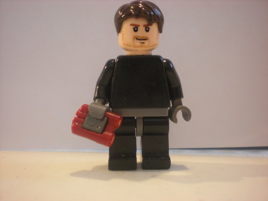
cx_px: 134
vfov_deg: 37.7
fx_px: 294
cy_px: 100
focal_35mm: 38
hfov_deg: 49.0
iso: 400
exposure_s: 1/16.8
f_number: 3.1
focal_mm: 6.3
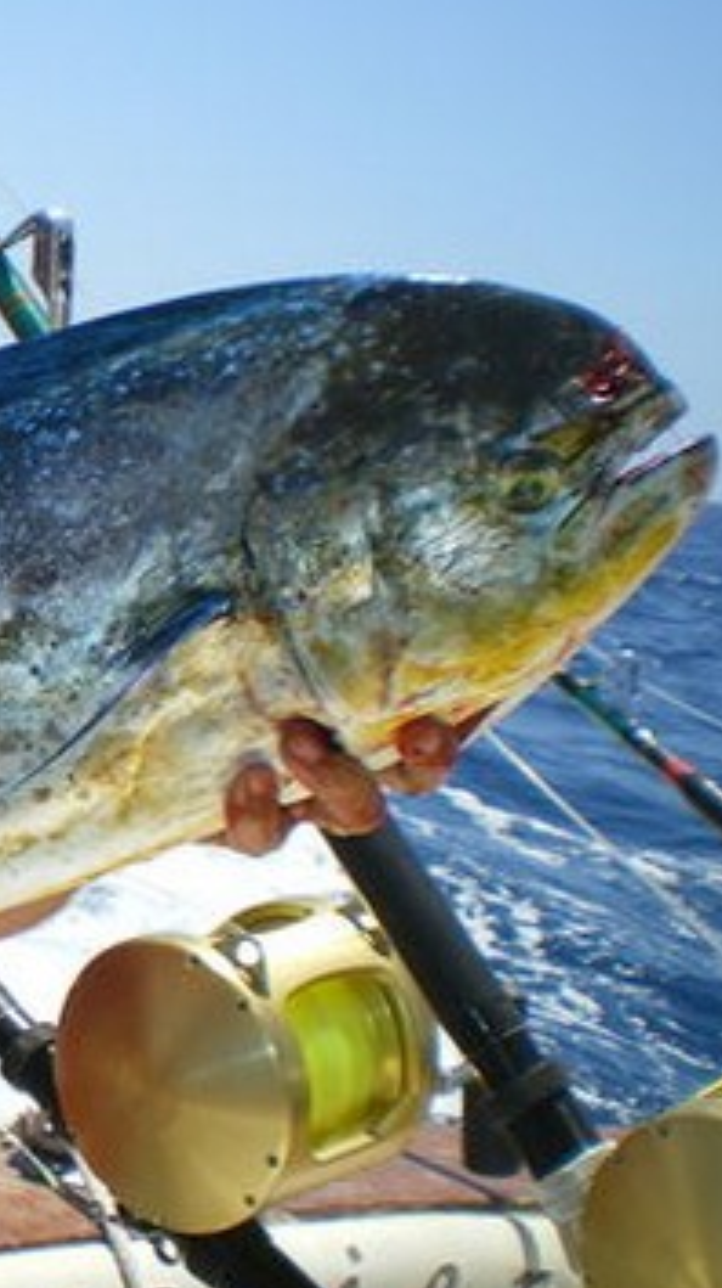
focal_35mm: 70
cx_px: -390
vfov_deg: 30.2
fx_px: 2388
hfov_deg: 15.7
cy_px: 628
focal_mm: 6.3
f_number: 4.6
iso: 50
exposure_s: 1/400
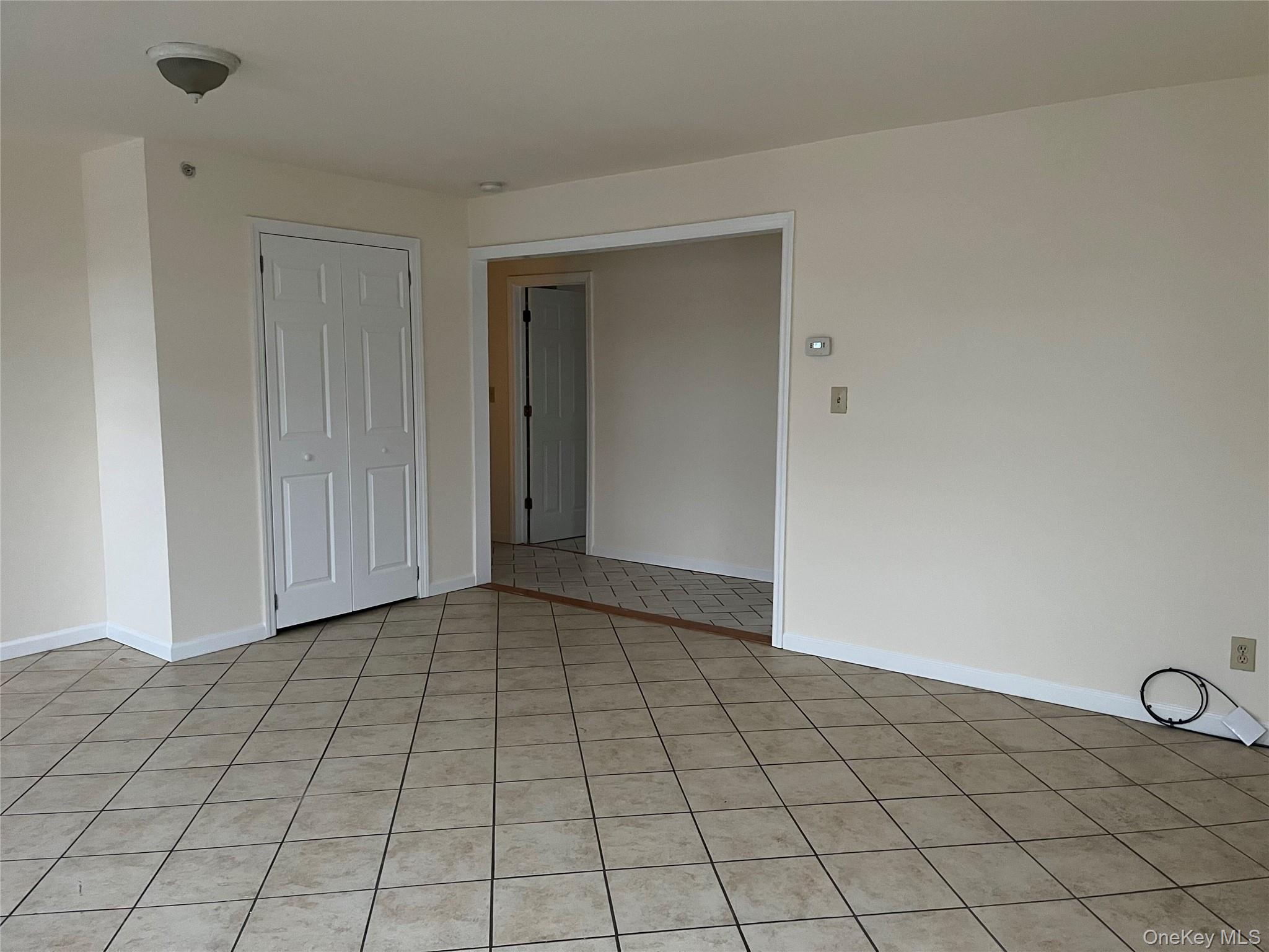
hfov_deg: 67.3
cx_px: 634
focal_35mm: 26
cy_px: 476
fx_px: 953
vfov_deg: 53.1
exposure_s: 1/42
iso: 500
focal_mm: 5.1
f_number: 1.6
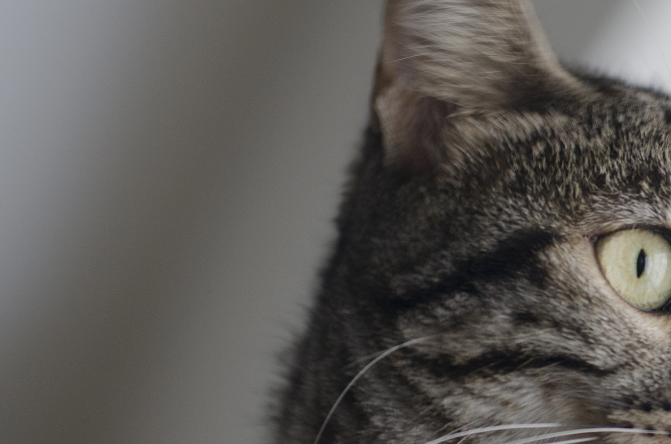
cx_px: 496
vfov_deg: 7.4
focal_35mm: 184
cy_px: 260
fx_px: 3422
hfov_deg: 11.2
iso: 800
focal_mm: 70
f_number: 4
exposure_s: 1/25
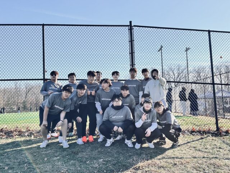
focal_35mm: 24
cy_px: 86
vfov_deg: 56.8
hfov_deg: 71.6
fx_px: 159
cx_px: 115
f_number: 1.78
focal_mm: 6.86
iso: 80
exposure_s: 1/2591
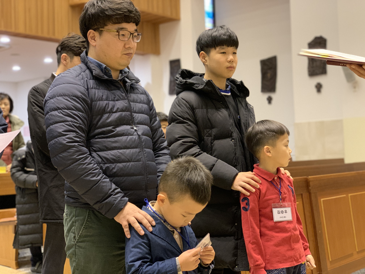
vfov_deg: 28.0
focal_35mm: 52
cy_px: 137
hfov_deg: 36.8
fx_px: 548
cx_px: 182
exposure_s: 1/40
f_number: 2.4
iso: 320
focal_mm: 6
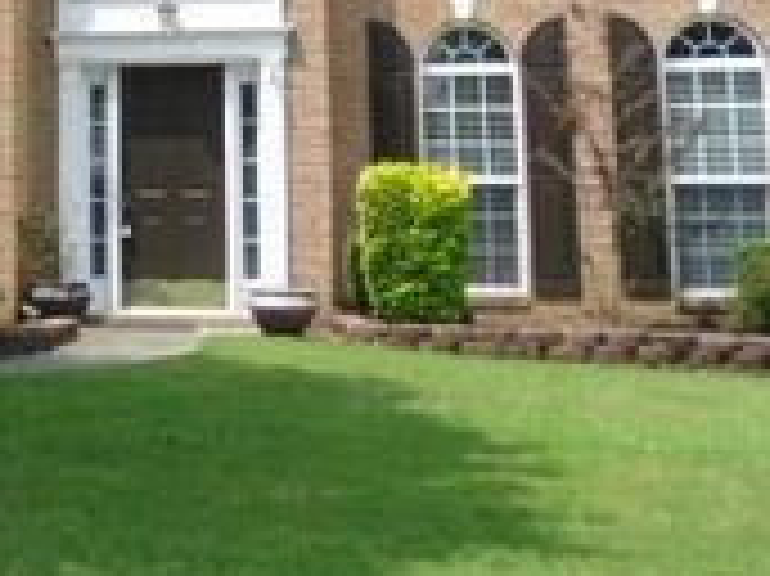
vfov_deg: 18.1
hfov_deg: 23.0
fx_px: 1756
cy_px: -34
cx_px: -113
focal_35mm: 79
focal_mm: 4.9
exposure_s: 1/100
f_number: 8
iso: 100
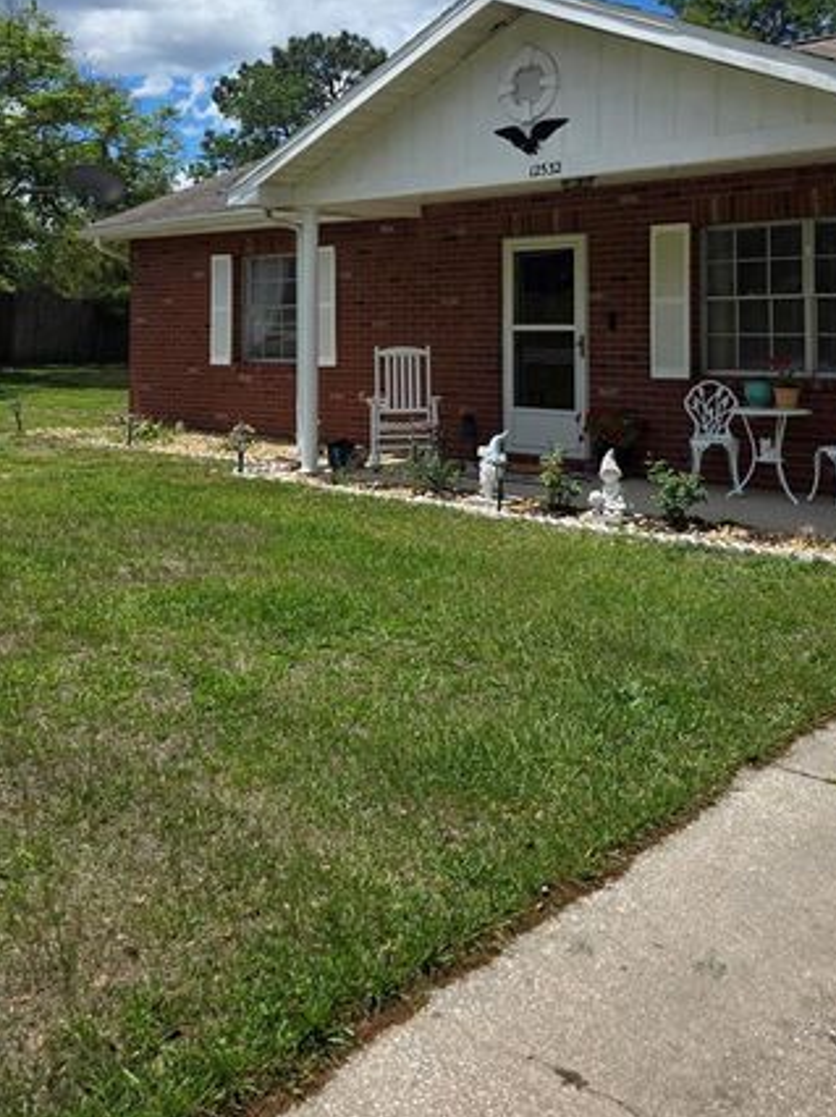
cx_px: 440
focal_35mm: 36
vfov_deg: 49.9
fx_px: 1160
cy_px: 319
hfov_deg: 39.6
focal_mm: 6.3
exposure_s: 1/7944
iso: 64
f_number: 1.7
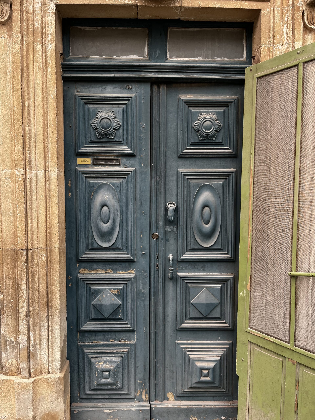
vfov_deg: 67.3
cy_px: 210
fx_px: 315
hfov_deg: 53.1
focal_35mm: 26
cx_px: 158
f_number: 1.6
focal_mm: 5.1
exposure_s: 1/122
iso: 40
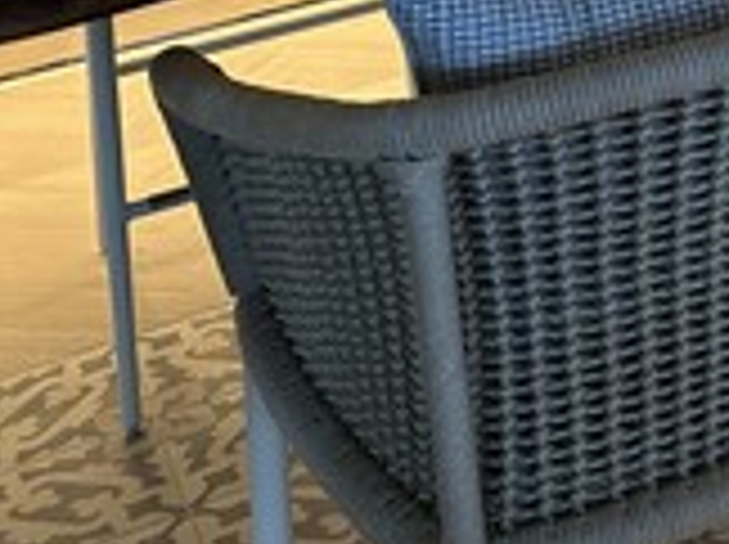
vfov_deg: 14.6
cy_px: -432
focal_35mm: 89
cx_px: 1332
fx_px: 1872
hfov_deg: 17.6
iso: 125
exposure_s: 1/60
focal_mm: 6.86
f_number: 1.78
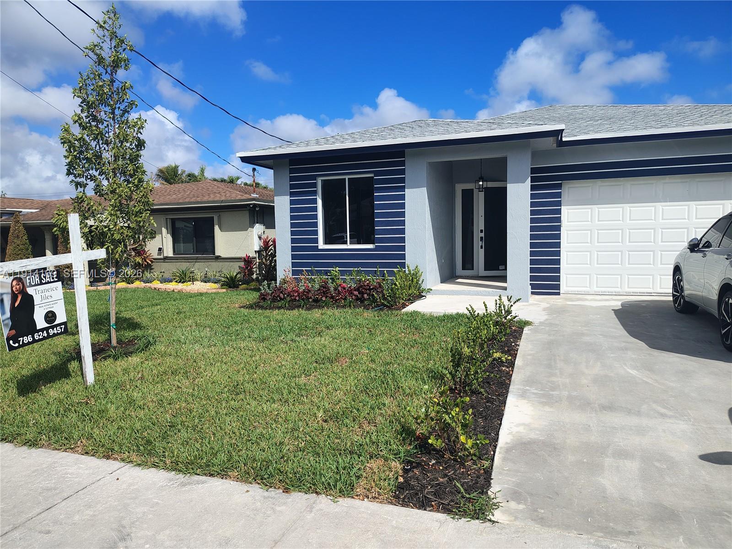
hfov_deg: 71.6
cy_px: 274
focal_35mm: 24
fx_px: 508
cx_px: 366
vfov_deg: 56.8
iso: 101
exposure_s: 1/2813
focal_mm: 5.56
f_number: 1.8
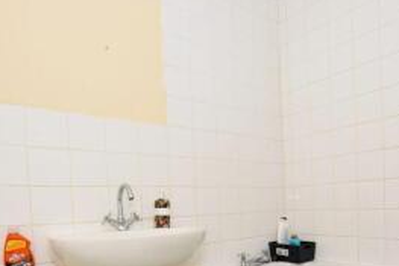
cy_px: 223
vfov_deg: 41.3
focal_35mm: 30
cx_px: 237
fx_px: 331
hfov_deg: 61.7
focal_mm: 11
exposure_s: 1/60
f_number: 4
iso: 1100
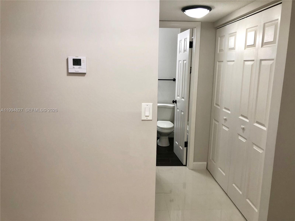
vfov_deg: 49.7
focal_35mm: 28
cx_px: 148
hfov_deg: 63.4
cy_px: 110
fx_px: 239
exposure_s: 1/24
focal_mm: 3.99
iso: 32
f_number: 1.8
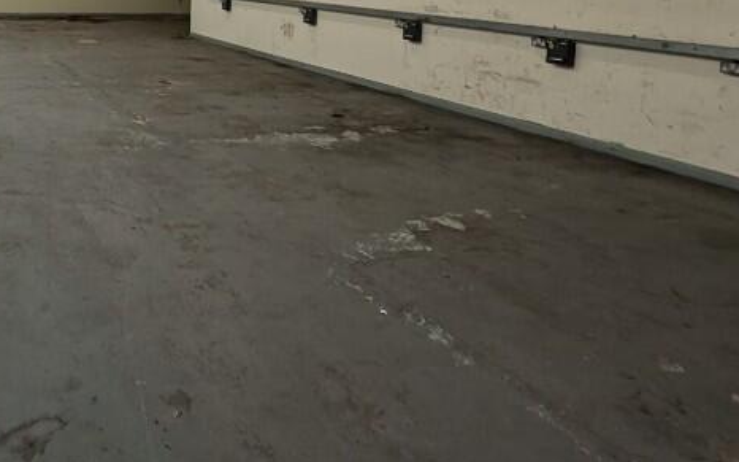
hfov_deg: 54.7
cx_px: 32
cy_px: -12
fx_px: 564
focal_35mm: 28
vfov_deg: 38.8
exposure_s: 1/100
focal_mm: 2.23
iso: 71
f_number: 1.95
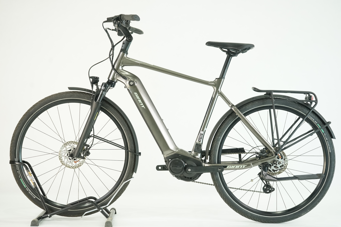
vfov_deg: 24.2
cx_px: 170
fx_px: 530
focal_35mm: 56
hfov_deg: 35.6
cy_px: 114
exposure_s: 1/200
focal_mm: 56
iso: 2500
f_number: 5.6
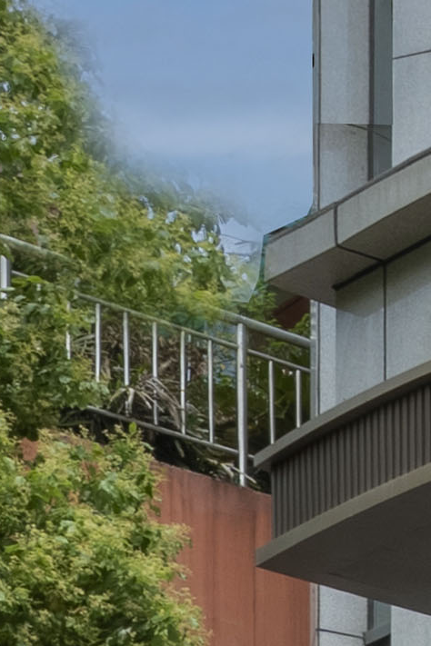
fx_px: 2999
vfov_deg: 12.3
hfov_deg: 5.4
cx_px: 2378
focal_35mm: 167
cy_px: 357
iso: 320
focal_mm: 17
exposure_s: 1/640
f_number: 14
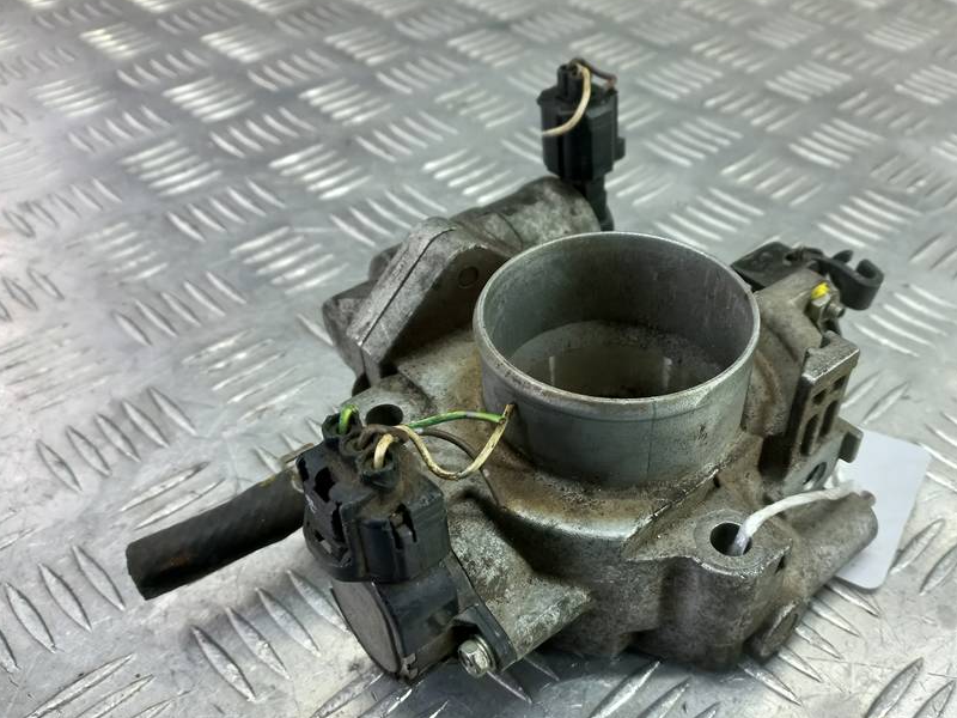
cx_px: 562
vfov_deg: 44.1
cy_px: 404
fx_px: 885
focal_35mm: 32
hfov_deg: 56.5
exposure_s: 1/50
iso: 80
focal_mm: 4.6
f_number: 1.8
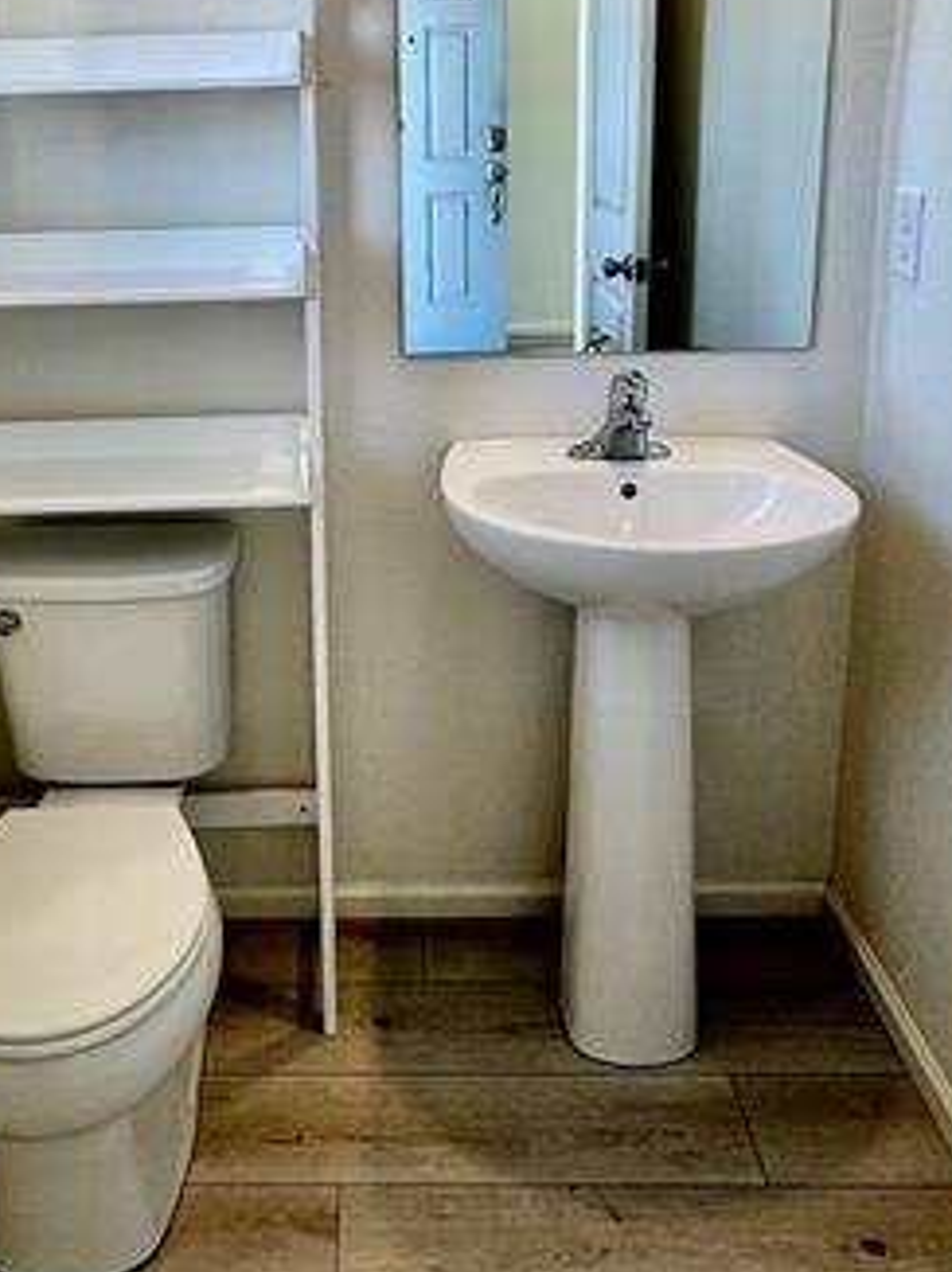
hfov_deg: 42.4
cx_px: 324
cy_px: 375
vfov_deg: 53.7
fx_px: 1212
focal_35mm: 33
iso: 100
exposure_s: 1/120
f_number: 2.2
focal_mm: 2.22
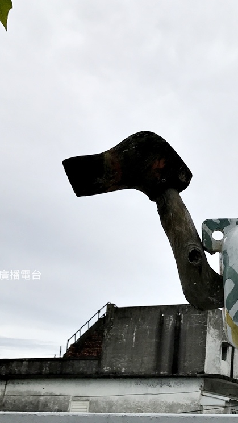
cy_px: 213
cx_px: 217
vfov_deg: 49.4
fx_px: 460
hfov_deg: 27.9
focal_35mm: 41
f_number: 1.8
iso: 20
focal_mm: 3.99
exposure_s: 1/4167
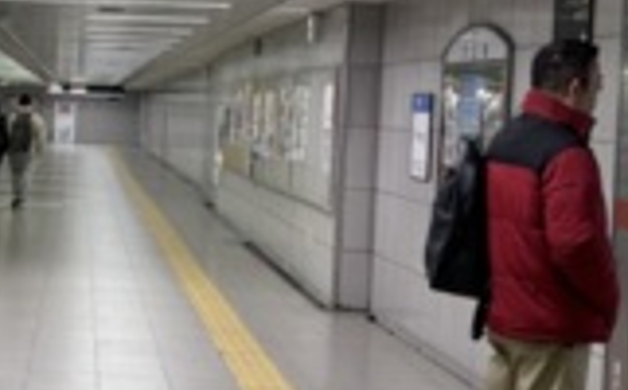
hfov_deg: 19.5
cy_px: 168
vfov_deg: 12.6
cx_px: -27
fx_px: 1760
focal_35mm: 103
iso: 125
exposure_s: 1/120
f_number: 1.6
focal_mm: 5.96
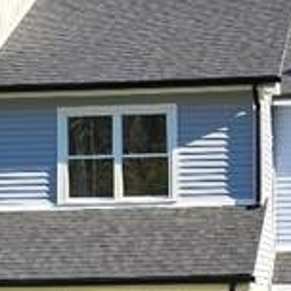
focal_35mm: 137
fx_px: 1303
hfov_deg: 12.7
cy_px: 243
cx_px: 237
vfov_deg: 12.7
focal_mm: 6.3
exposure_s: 1/328
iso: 12
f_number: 1.7
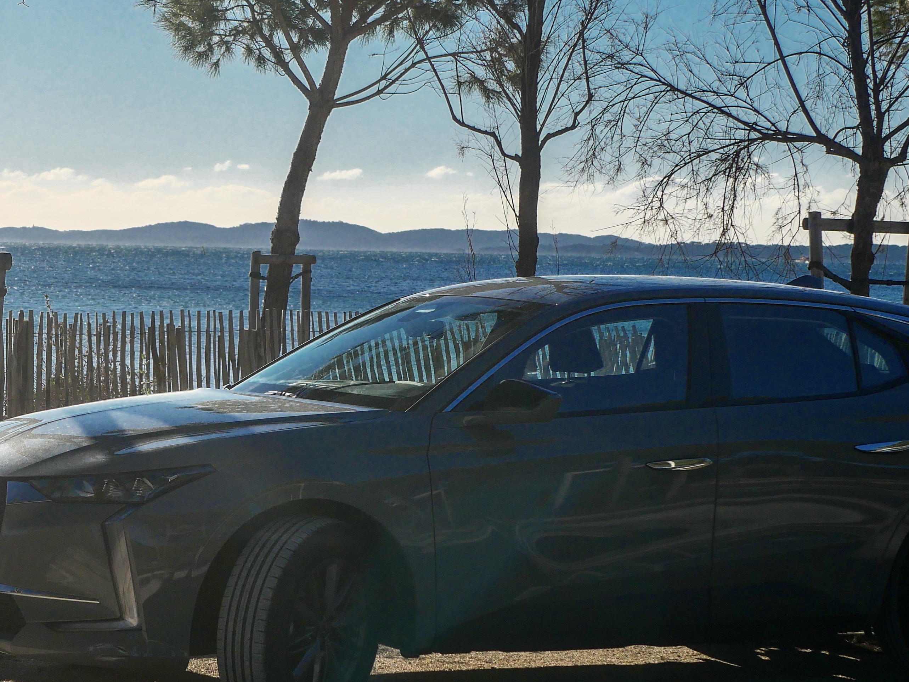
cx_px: 204
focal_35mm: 101
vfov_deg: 14.6
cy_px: 308
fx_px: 2652
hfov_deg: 19.3
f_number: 5
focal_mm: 25
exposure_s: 1/1000
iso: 200
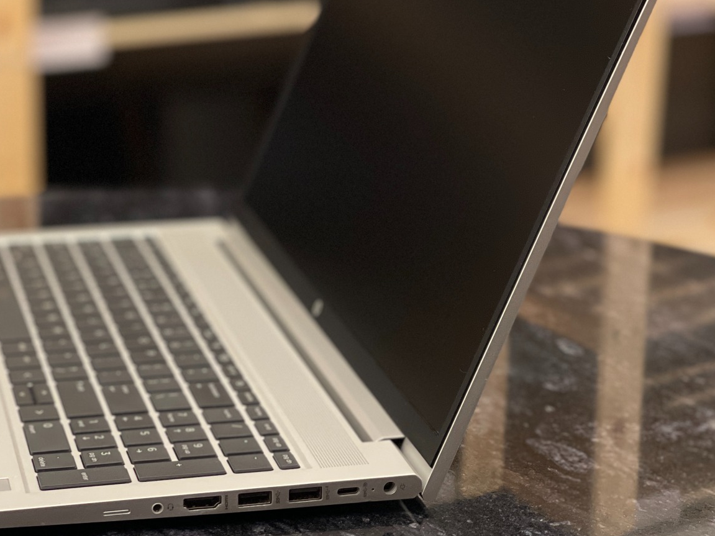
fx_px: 1838
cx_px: 230
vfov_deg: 16.6
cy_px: 226
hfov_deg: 21.9
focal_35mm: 89
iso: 250
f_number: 2.2
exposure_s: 1/79
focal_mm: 7.5
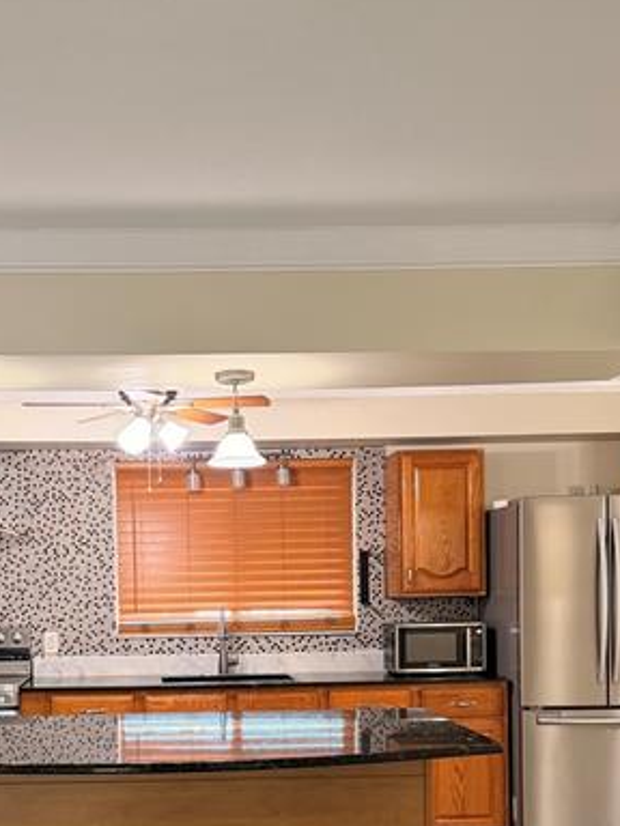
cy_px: 639
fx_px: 1146
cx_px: 194
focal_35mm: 48
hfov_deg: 30.0
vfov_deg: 38.4
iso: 320
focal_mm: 6.76
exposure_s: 1/60
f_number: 1.78
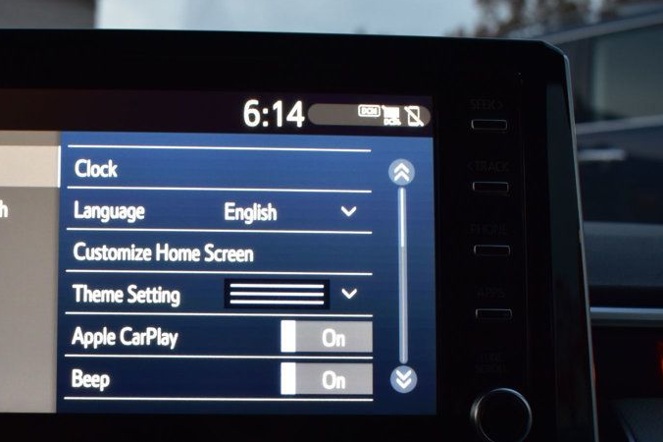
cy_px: 304
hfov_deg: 38.6
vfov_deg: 26.8
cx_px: 169
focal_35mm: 50
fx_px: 920
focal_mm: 22
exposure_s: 1/15
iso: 800
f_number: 6.3
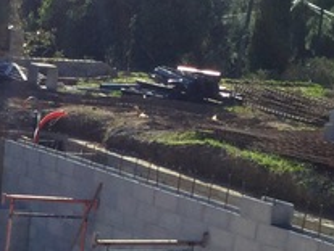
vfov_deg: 9.6
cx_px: -136
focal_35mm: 153
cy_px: 328
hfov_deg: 12.4
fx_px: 1479
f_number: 2.4
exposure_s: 1/970
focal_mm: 3.3
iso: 25
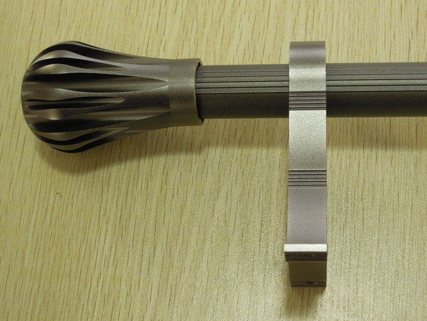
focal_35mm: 70
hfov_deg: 27.8
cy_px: 160
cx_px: 214
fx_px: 863
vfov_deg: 21.0
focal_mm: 12.5
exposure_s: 1/25
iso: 400
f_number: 4.5
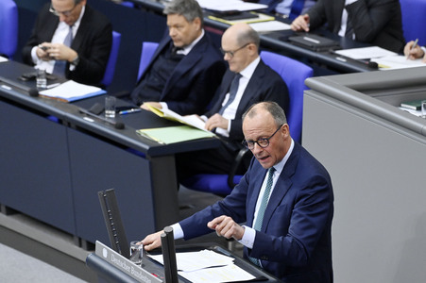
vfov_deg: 5.1
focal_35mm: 270
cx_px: 213
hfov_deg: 7.6
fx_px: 3193
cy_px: 142
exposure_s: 1/400
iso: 8000
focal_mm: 270
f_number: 5.6
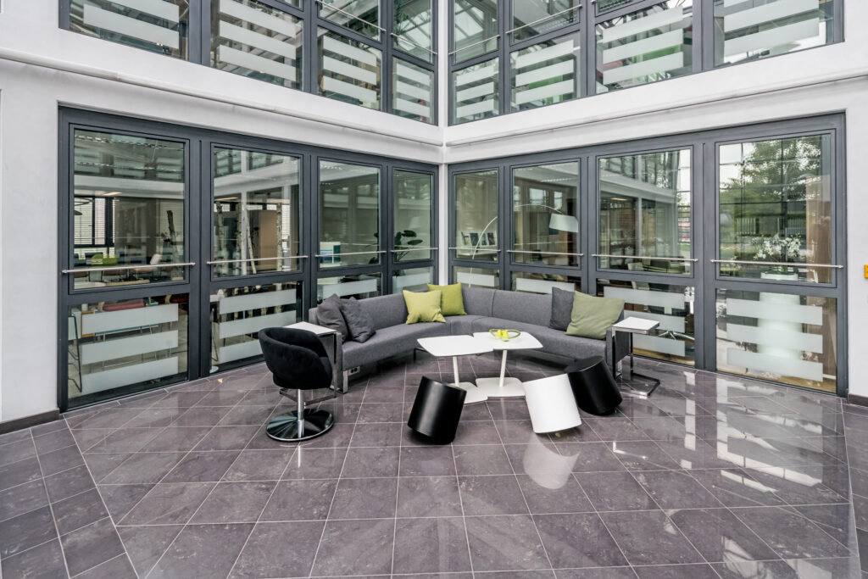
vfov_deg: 53.1
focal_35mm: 24
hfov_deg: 73.7
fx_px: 579
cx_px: 434
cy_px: 290
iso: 1600
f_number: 9
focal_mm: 24
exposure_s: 1/60
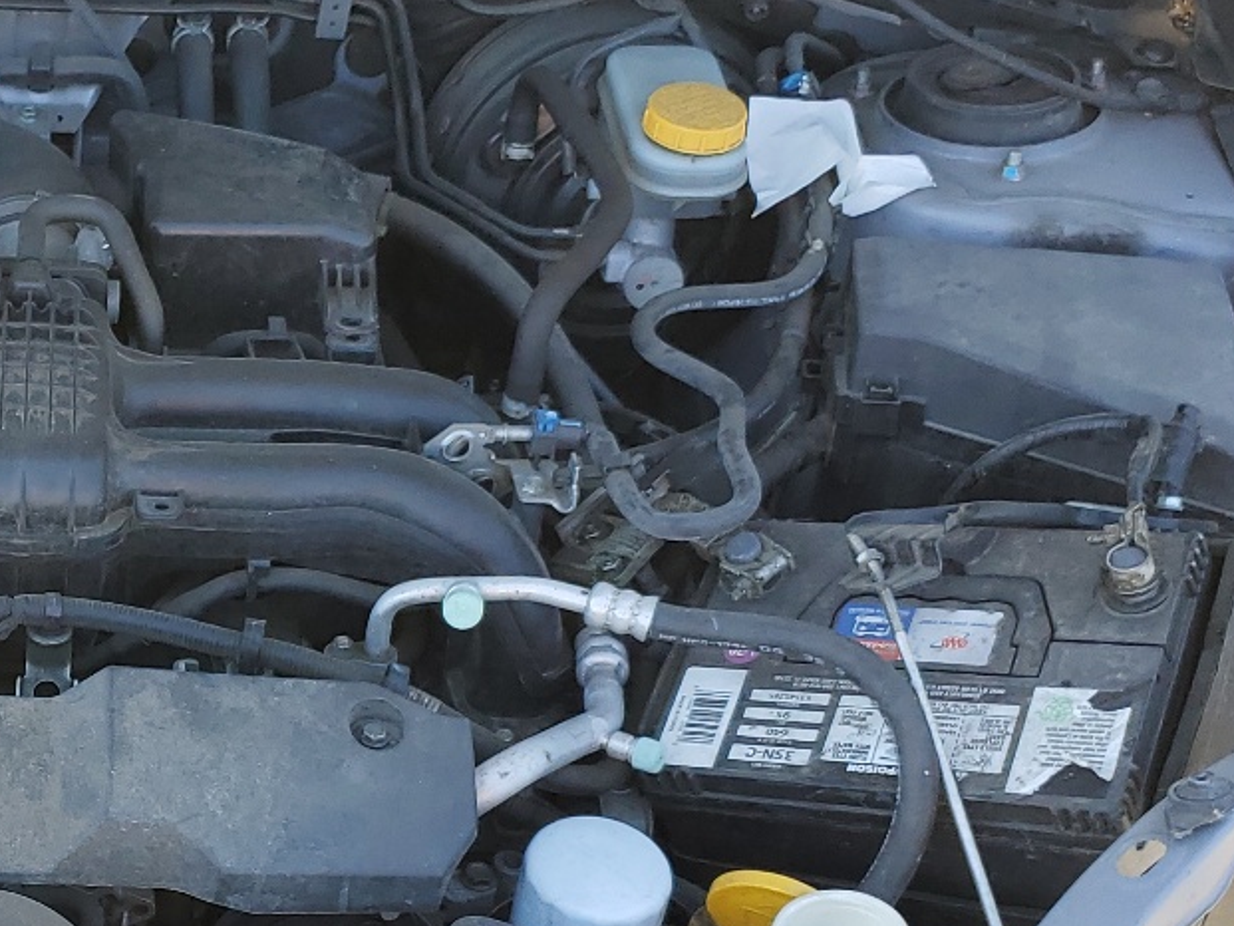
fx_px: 2389
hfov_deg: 27.6
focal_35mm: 67
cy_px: 711
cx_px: 68
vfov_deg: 21.7
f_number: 1.5
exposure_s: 1/333
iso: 50
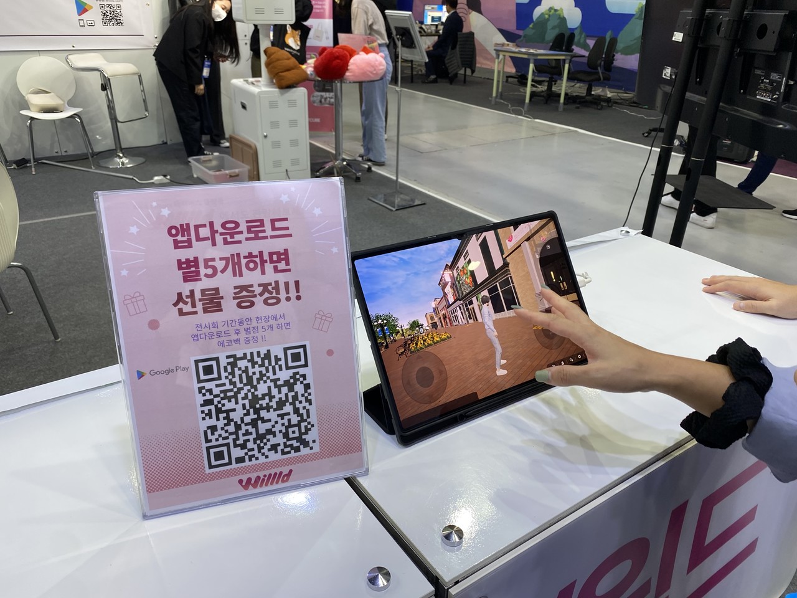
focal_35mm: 26
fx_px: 599
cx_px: 398
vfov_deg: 53.1
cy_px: 299
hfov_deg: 67.3
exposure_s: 1/120
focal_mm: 4.25
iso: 80
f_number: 1.8
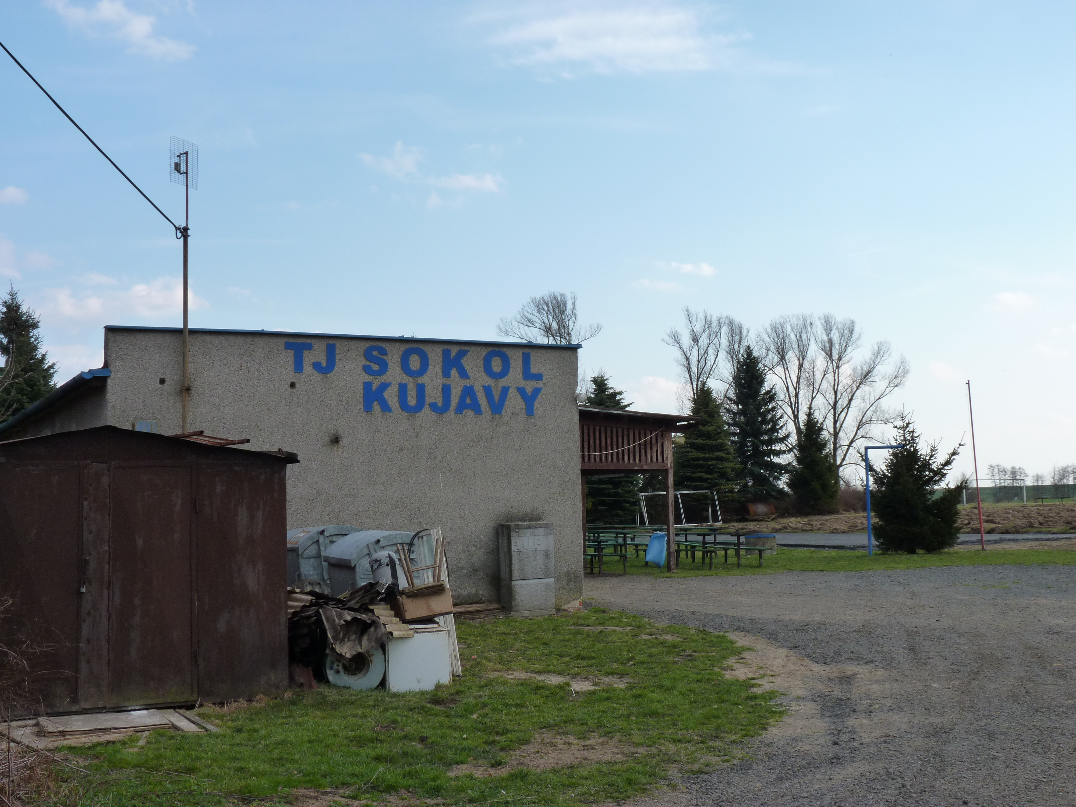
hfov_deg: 42.1
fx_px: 1399
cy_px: 404
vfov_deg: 32.2
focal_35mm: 45
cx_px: 538
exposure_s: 1/250
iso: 125
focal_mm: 8
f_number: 5.6
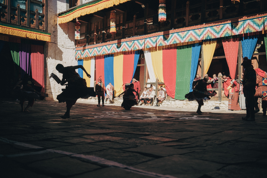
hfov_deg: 54.4
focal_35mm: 35
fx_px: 260
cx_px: 134
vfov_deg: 37.9
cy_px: 89
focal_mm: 23
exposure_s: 1/7000
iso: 320
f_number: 1.4
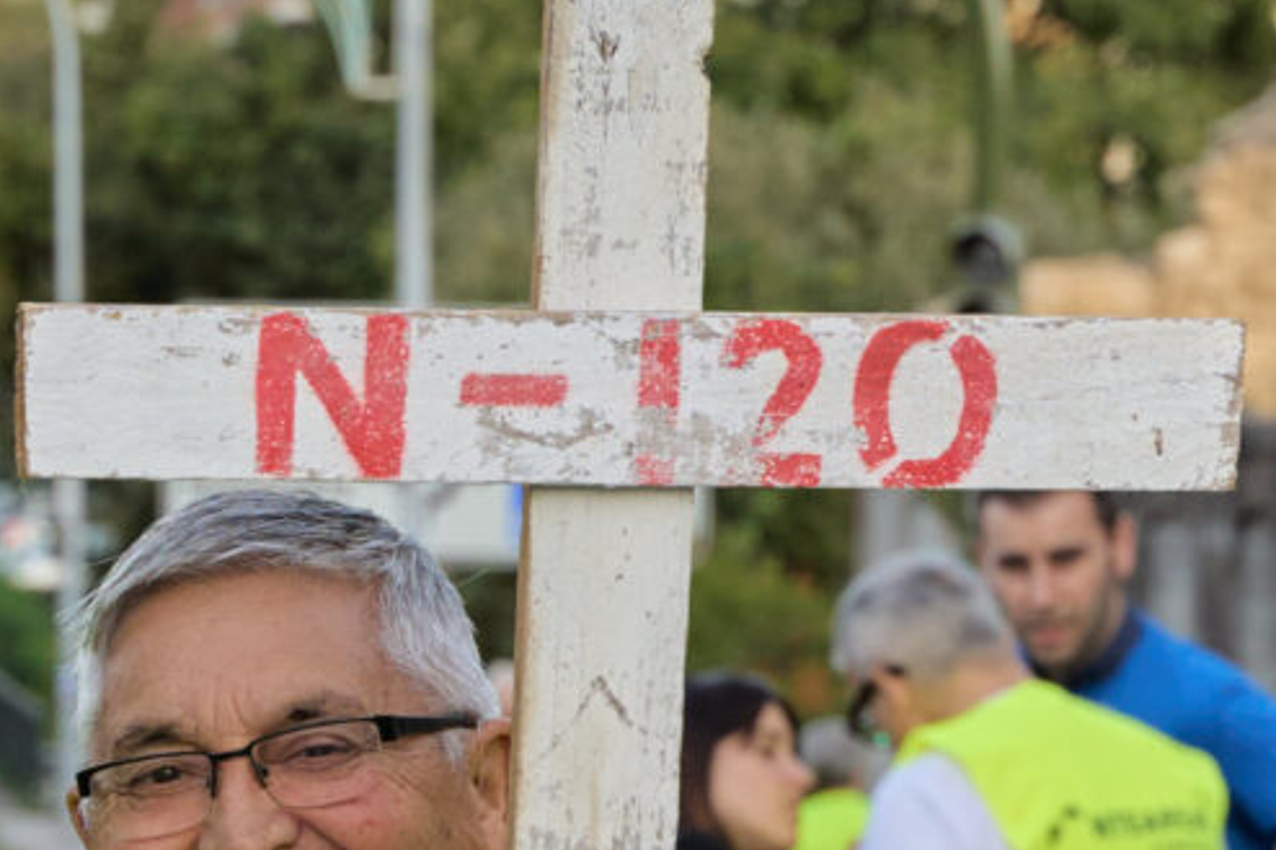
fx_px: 13783
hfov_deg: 5.3
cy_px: 518
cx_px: 1173
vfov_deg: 3.5
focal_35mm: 389
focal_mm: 75
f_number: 6.3
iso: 400
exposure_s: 1/200
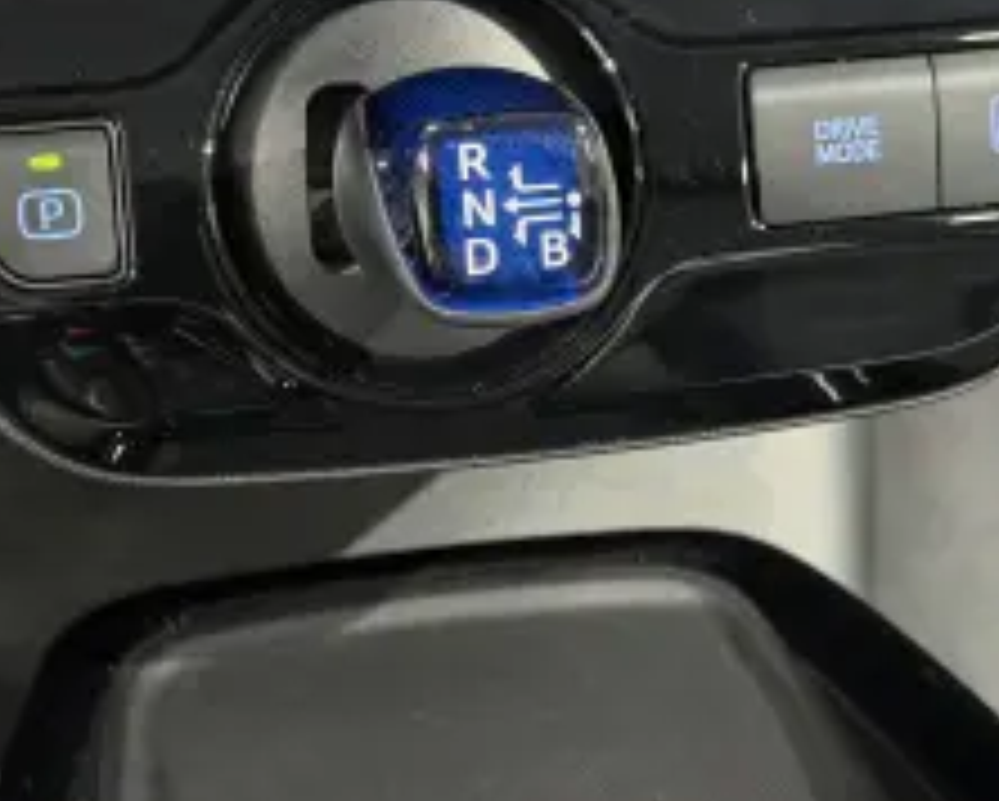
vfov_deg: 20.1
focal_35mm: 76
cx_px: 522
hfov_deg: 25.0
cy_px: 252
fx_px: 2249
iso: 640
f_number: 1.78
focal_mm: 6.76
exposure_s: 1/20
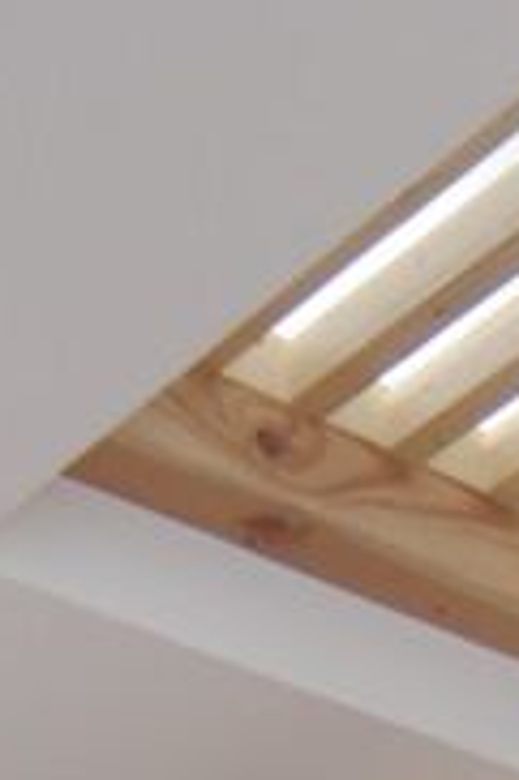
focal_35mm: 140
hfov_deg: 9.3
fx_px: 3033
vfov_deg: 11.2
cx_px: 978
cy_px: 2094
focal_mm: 15
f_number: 4
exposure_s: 1/15
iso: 400
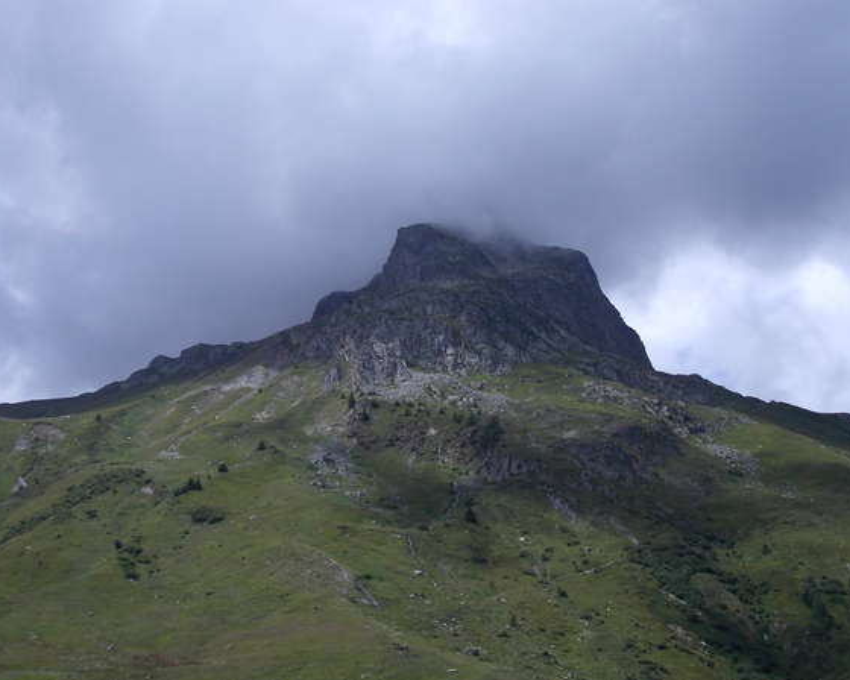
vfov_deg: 33.4
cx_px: 416
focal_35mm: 45
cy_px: 340
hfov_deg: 41.2
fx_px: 1132
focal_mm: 6.1
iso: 80
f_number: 6.5
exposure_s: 1/400
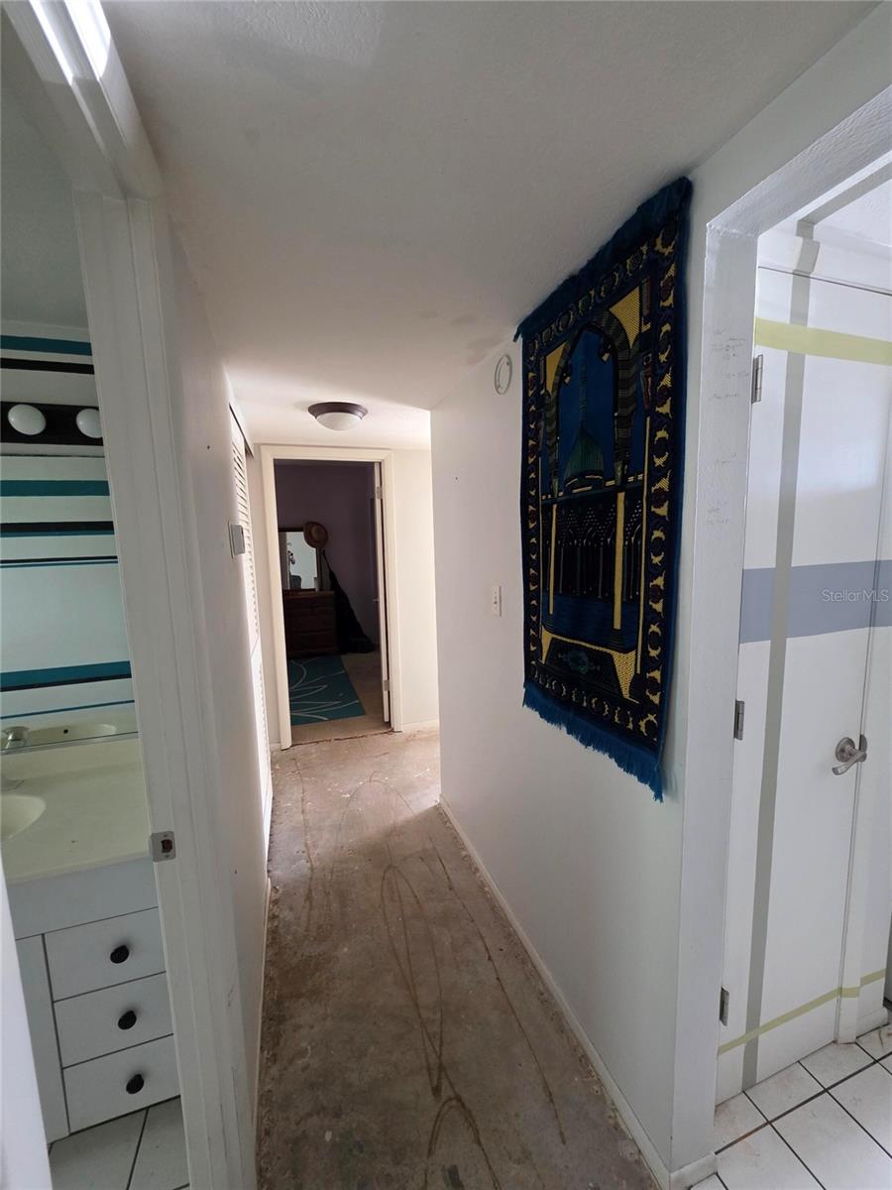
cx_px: 446
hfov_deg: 89.9
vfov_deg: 106.2
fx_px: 447
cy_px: 595
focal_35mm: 13
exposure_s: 1/60
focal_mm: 2.2
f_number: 1.9
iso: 500
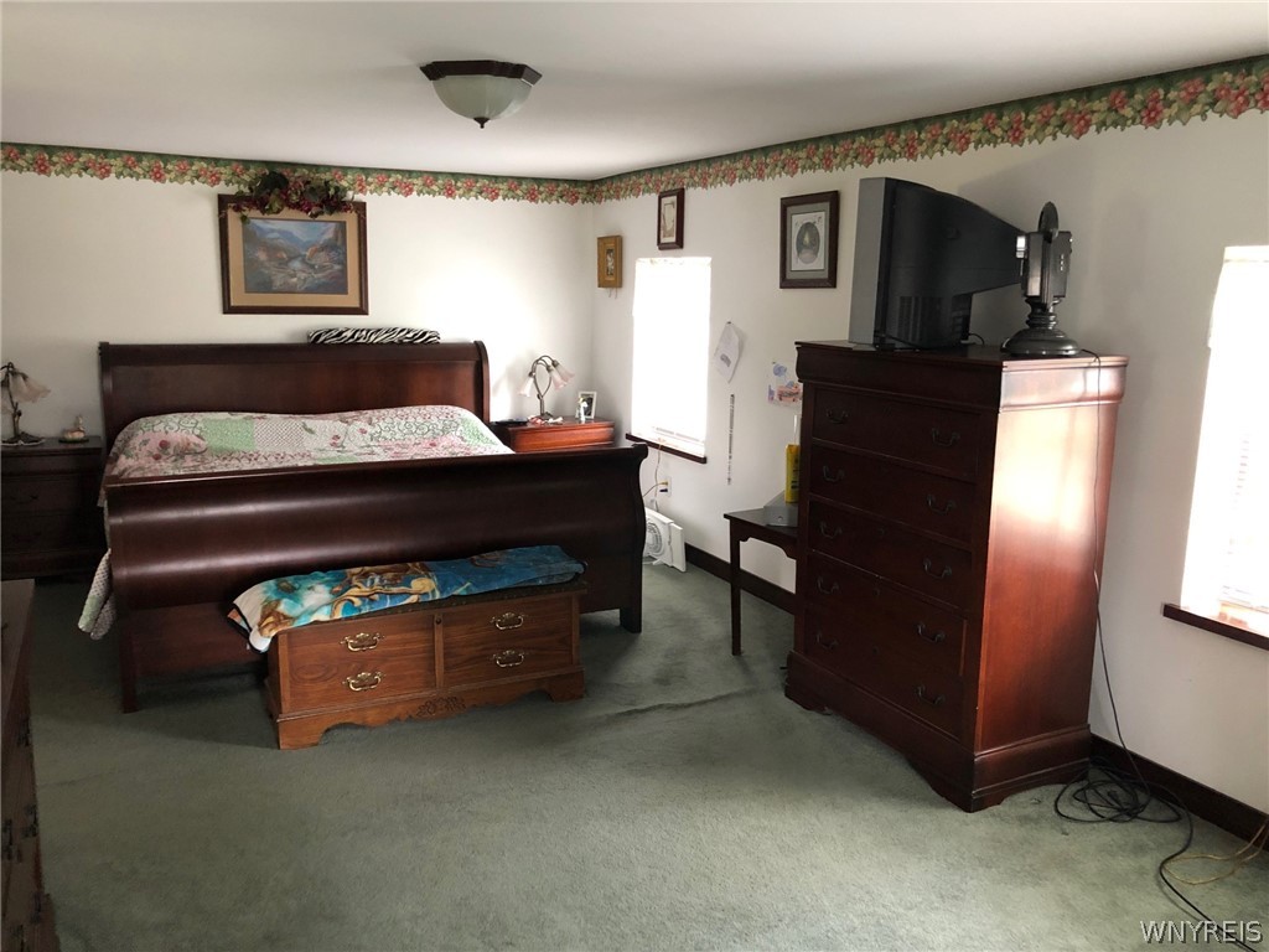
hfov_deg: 63.4
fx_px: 1026
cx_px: 634
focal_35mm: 28
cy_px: 476
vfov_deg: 49.7
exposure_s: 1/12
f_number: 1.8
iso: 100
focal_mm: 3.99
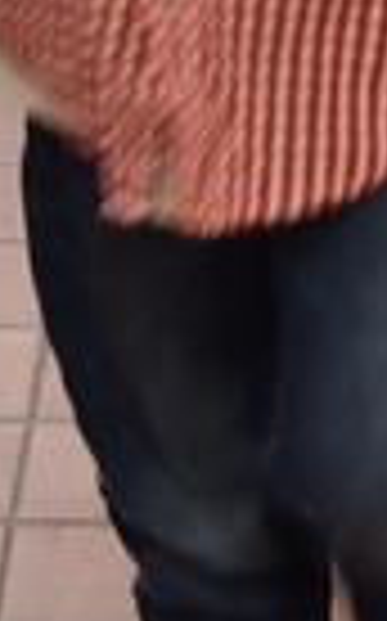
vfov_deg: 7.9
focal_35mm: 239
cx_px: 608
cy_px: -1058
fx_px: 4041
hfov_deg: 5.4
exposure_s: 1/40
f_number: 7.1
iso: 1000
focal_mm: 27
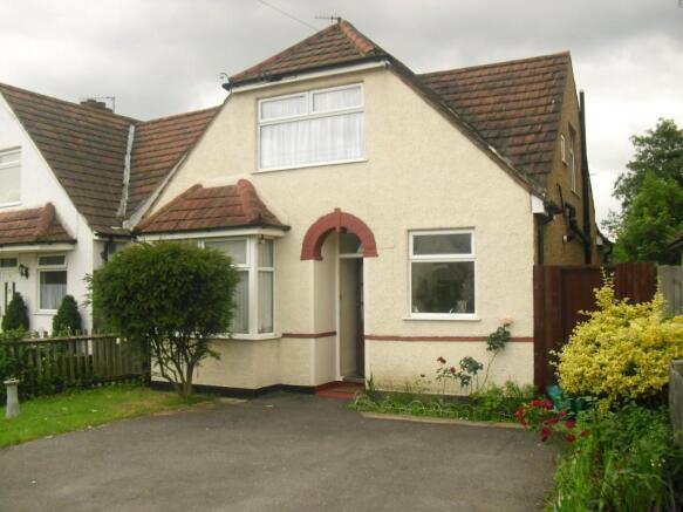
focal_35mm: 36
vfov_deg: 39.6
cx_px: 342
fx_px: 710
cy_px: 256
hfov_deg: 51.4
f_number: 7.8
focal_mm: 6.3
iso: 200
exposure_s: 1/200
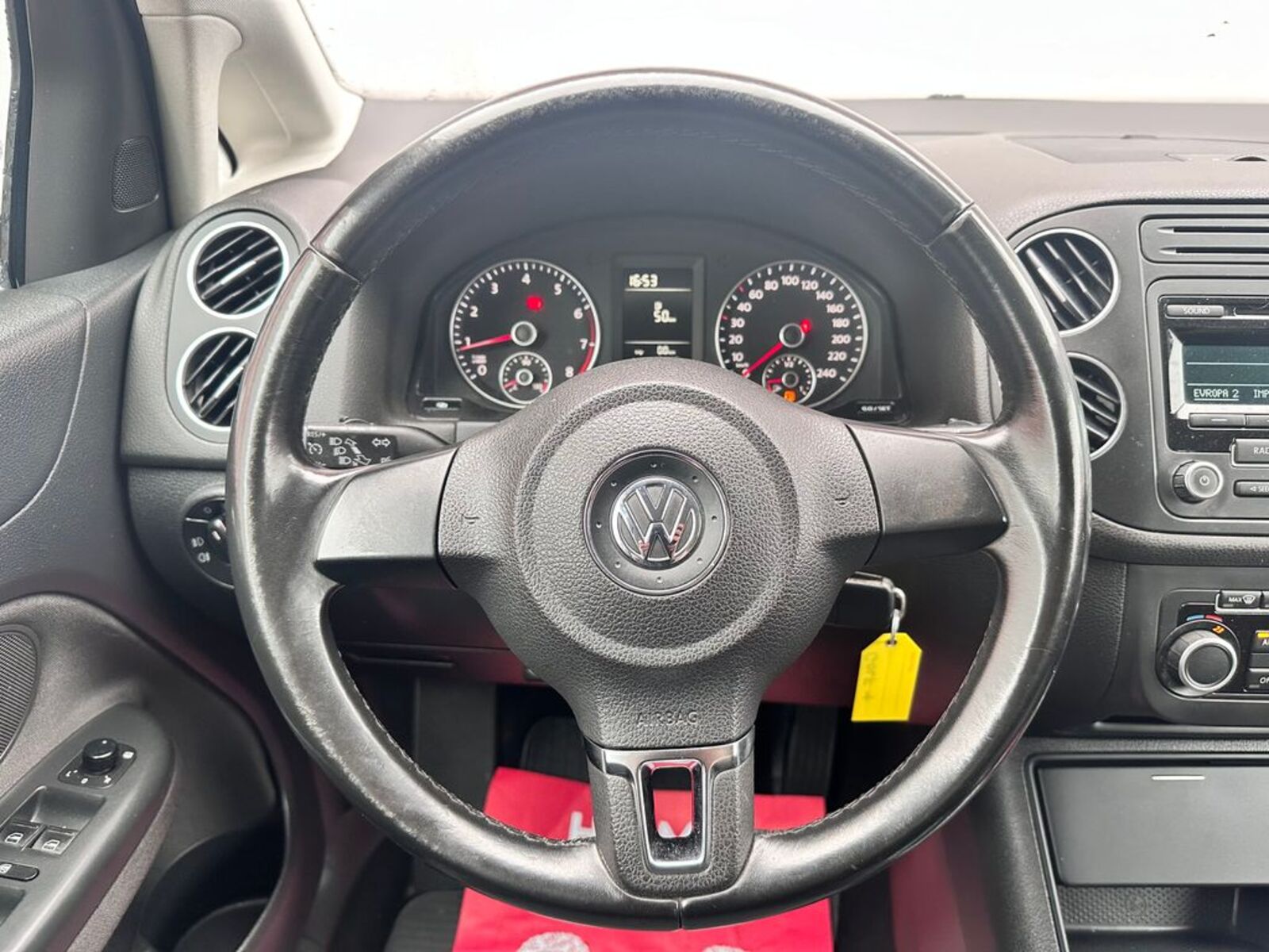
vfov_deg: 56.8
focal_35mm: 24
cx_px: 634
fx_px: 880
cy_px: 476
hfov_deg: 71.6
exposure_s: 1/121
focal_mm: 6.86
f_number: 1.78
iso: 200
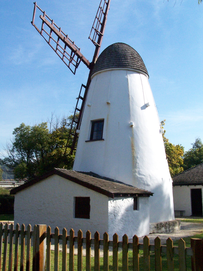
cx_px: 102
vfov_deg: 46.8
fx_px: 313
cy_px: 136
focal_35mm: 40
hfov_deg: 36.0
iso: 400
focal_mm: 6.7
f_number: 5.6
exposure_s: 1/1600
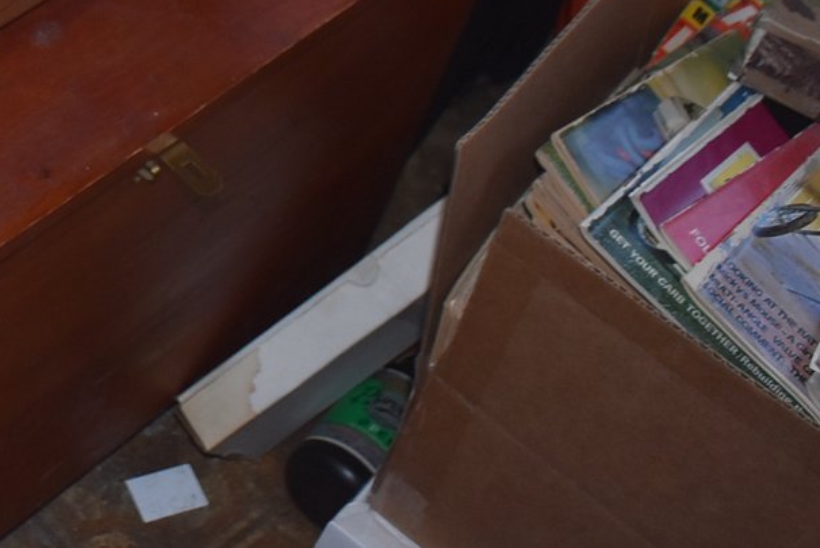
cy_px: -154
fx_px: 1915
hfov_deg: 22.2
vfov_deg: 15.5
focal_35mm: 84
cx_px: -176
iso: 800
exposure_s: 1/160
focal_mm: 20
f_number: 3.8
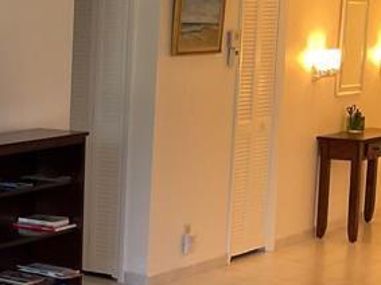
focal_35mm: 105
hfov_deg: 17.1
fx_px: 1155
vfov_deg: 14.1
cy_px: 191
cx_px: -174
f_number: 1.8
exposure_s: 1/60
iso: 100
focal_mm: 3
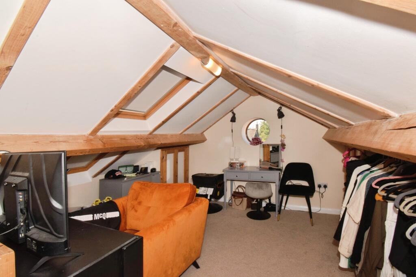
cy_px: 138
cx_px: 208
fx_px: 173
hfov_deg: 100.4
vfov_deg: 77.3
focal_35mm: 15
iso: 1000
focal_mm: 10
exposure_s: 1/60
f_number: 18
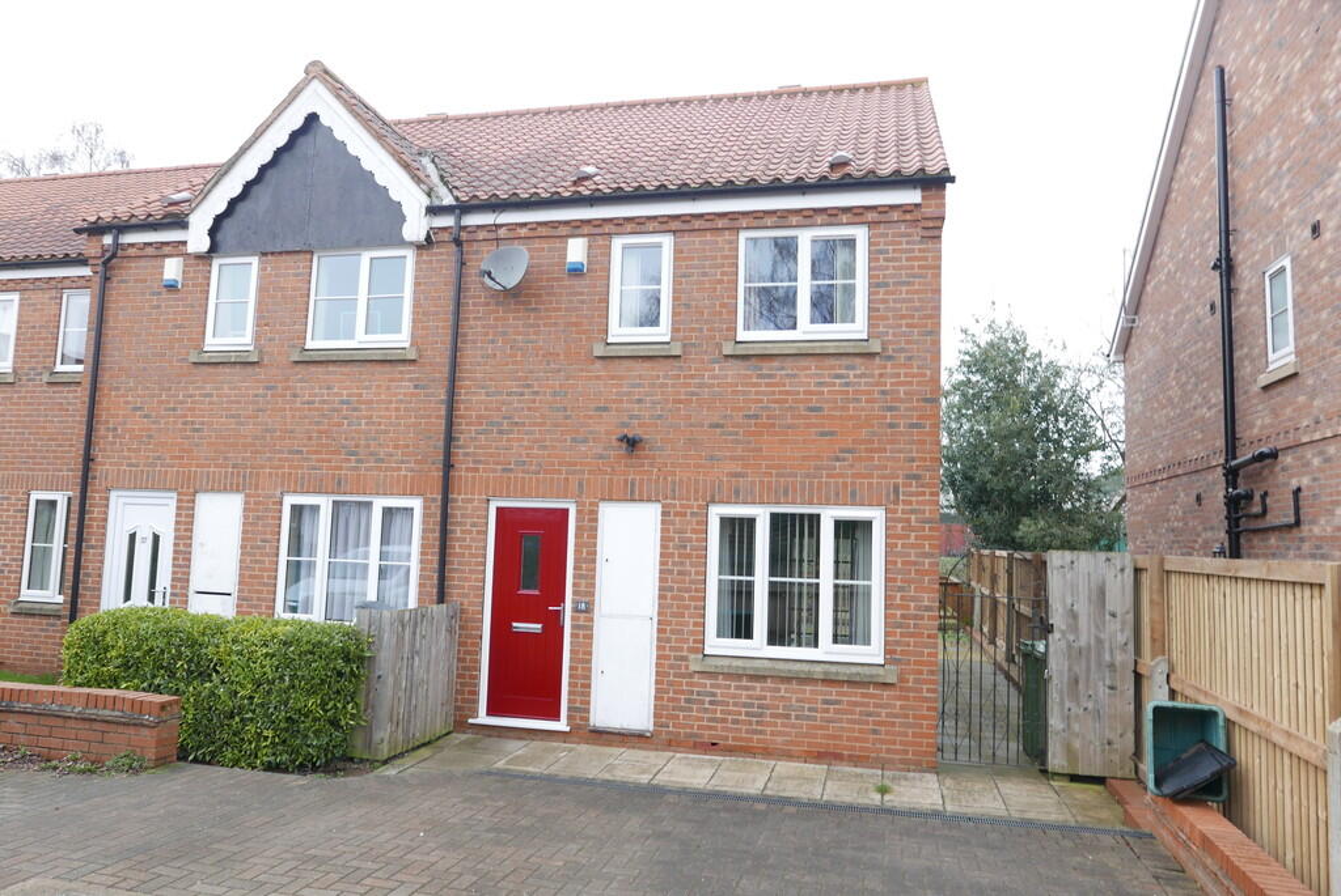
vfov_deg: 53.2
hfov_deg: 73.7
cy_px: 448
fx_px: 895
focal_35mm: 24
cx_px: 670
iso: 200
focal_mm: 10.9
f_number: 3.2
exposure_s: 1/125
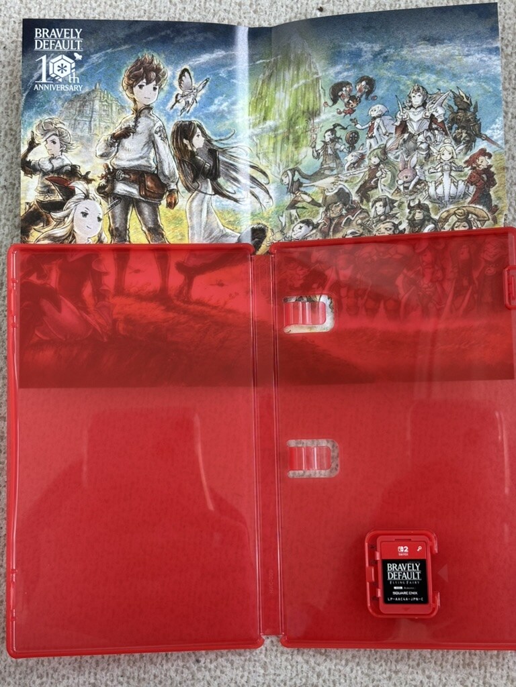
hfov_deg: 28.0
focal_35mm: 52
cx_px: 258
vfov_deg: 36.8
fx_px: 1034
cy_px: 344
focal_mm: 5.96
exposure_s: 1/60
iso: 64
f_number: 1.6
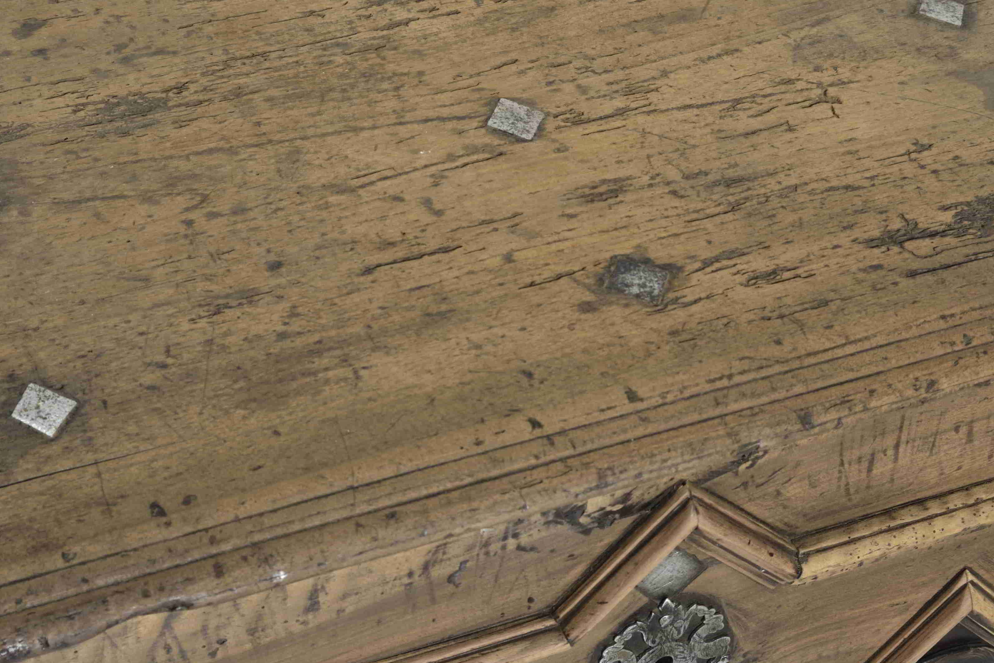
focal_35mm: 81
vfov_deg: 16.9
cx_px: 517
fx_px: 2237
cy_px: 274
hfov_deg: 25.1
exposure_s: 1/100
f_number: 8
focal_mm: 35
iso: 400
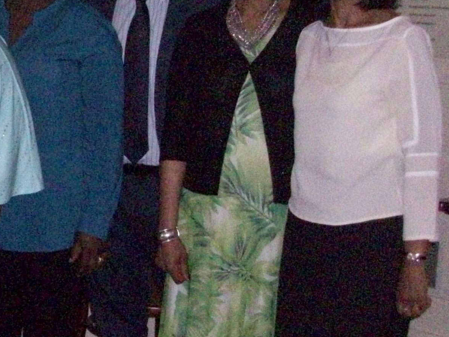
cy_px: 167
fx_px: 1220
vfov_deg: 15.7
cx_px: -67
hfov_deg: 19.8
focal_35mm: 94
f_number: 2.8
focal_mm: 5.7
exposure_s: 1/128
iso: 800
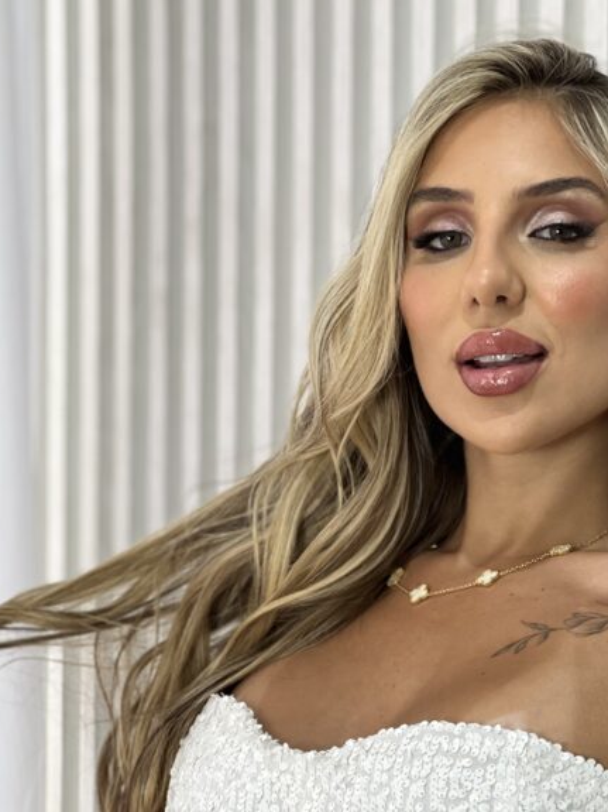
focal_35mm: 125
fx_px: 2928
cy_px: 578
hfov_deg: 11.8
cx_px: 426
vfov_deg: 15.7
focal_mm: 9
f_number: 2.8
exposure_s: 1/120
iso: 125
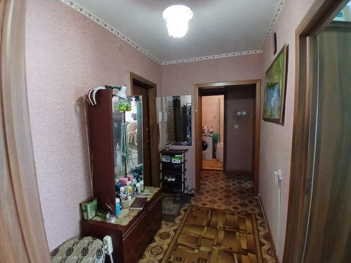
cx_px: 176
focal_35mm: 17
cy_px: 132
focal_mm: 1.4
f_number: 2.2
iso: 500
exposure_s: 1/20
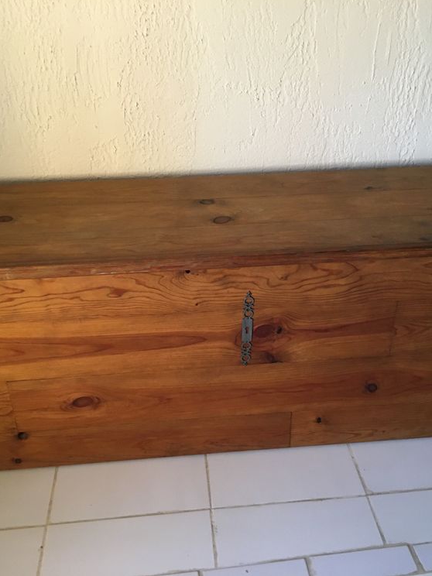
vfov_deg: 47.9
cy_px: 286
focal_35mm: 39
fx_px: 649
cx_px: 238
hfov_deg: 36.8
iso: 200
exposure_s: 1/33
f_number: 2.2
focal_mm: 4.15
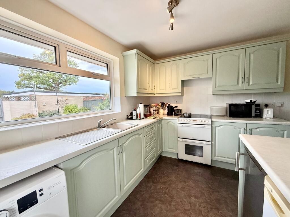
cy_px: 108
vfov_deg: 85.7
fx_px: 117
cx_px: 145
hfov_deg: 102.1
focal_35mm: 14
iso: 160
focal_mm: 2.22
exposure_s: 1/99
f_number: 2.2
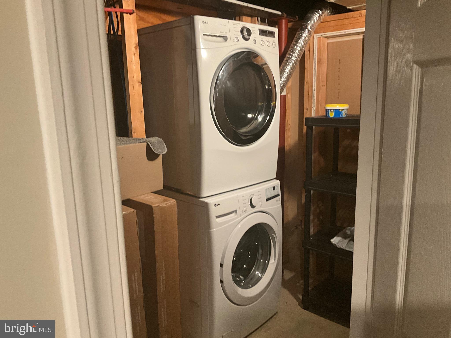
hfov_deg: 61.7
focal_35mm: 29
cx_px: 226
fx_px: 378
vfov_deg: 48.2
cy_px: 169
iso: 250
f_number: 1.8
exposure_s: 1/60
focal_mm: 3
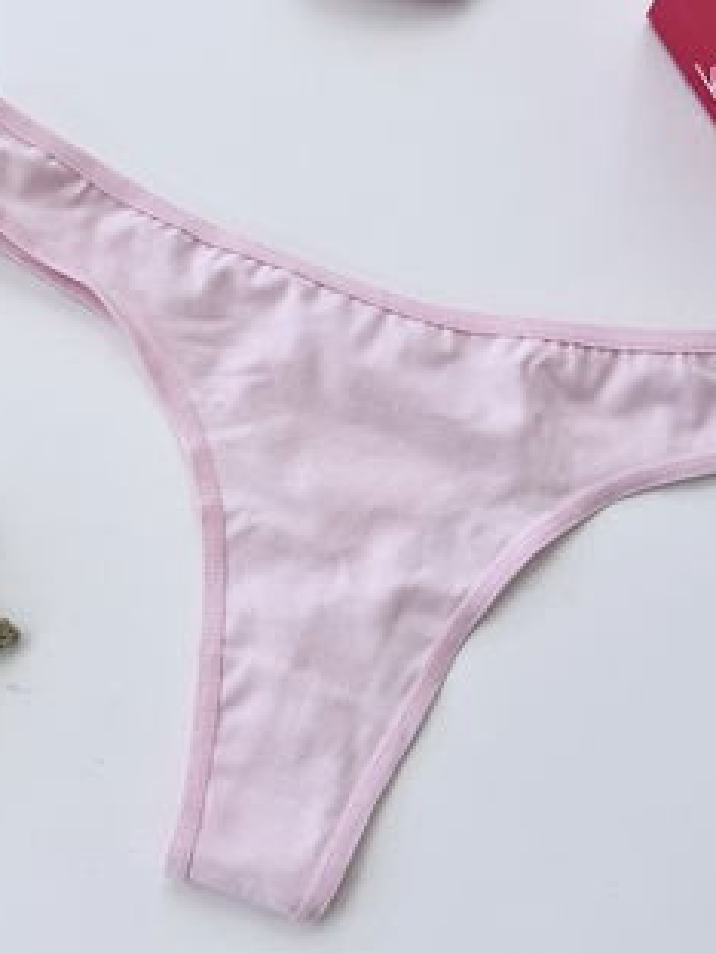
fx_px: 1131
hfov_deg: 35.1
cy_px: 420
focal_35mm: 41
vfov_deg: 45.7
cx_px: 300
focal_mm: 6.76
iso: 80
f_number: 1.78
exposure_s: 1/3759
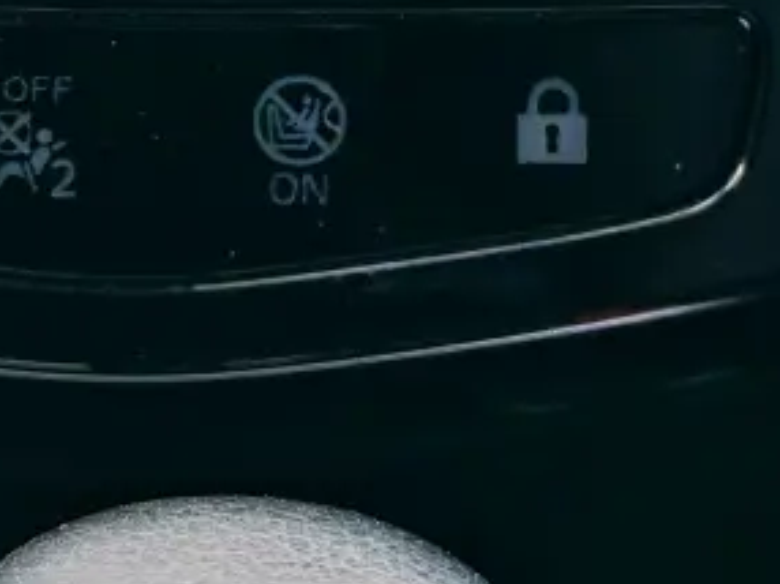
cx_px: 112
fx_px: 5448
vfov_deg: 6.0
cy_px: -502
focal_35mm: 242
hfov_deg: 8.2
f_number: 2
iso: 50
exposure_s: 1/120
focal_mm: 6.83
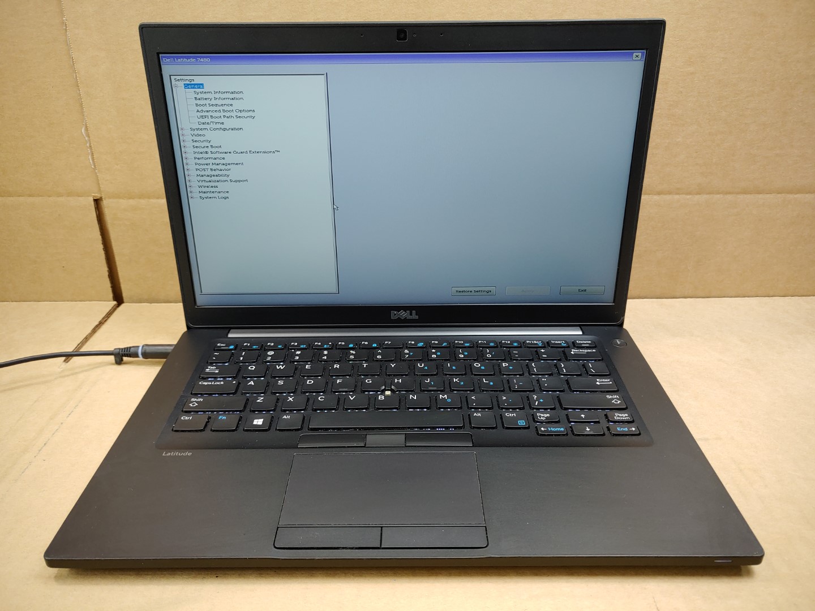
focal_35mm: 26
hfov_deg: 67.3
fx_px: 612
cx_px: 408
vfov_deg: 53.1
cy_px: 306
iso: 50
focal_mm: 4.36
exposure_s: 1/60
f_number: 1.8
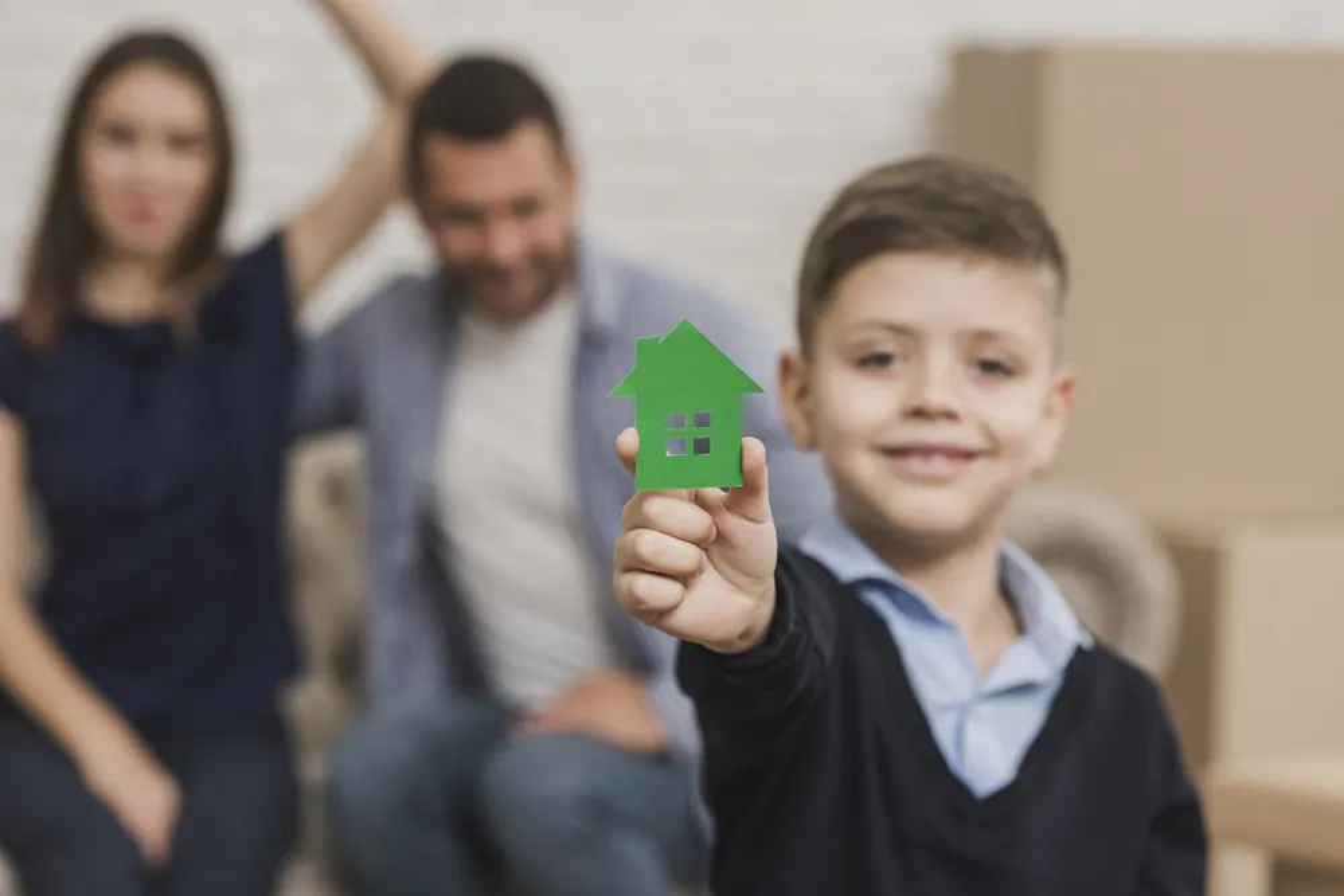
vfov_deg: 13.0
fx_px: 3920
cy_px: 448
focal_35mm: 105
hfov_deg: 19.5
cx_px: 672
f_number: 4.5
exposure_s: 1/160
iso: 400
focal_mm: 105
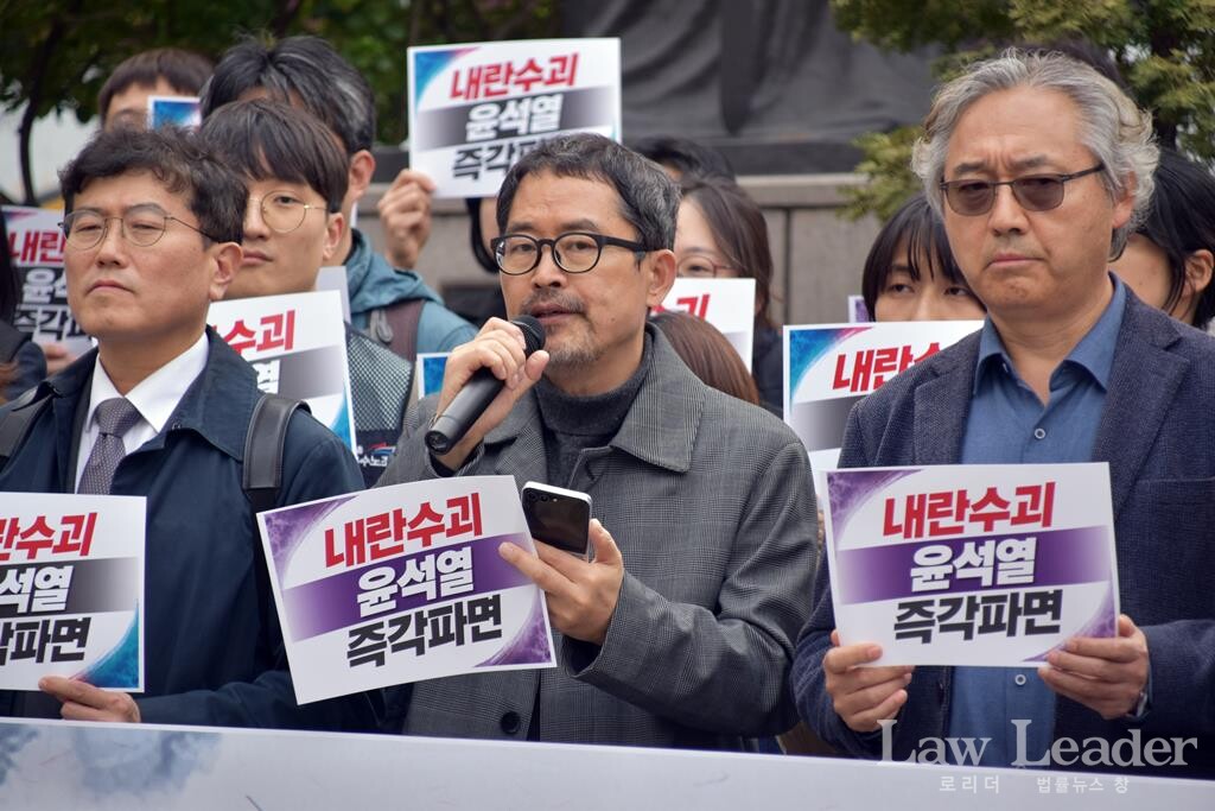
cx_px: 608
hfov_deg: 7.6
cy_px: 406
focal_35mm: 270
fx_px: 9113
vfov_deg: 5.1
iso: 250
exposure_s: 1/160
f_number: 6.3
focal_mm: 180
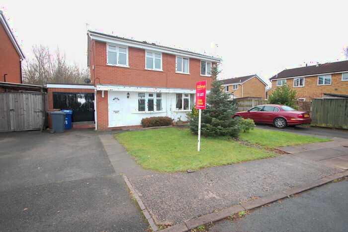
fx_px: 145
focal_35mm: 15
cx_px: 174
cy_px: 116
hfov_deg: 100.4
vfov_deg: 77.3
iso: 1600
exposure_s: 1/500
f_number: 5
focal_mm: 10
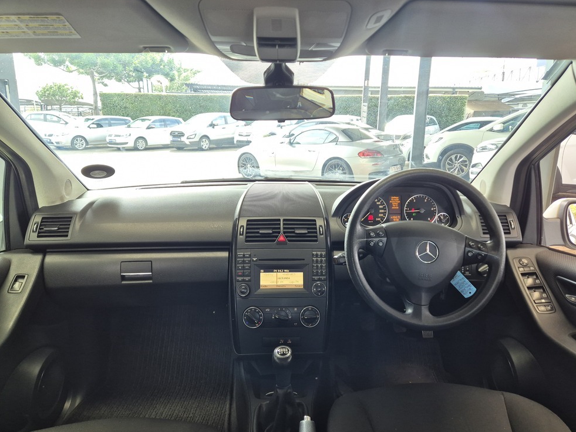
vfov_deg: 56.8
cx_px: 300
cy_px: 223
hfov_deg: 71.6
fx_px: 399
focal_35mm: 24
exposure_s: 1/100
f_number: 1.8
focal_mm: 5.4
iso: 160
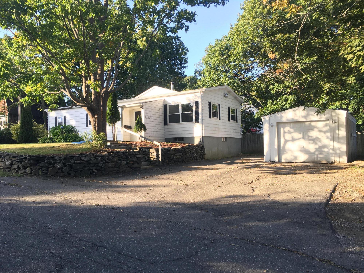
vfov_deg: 48.2
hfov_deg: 61.7
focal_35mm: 29
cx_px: 182
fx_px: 305
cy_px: 136
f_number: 2.2
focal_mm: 4.15
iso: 25
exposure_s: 1/153
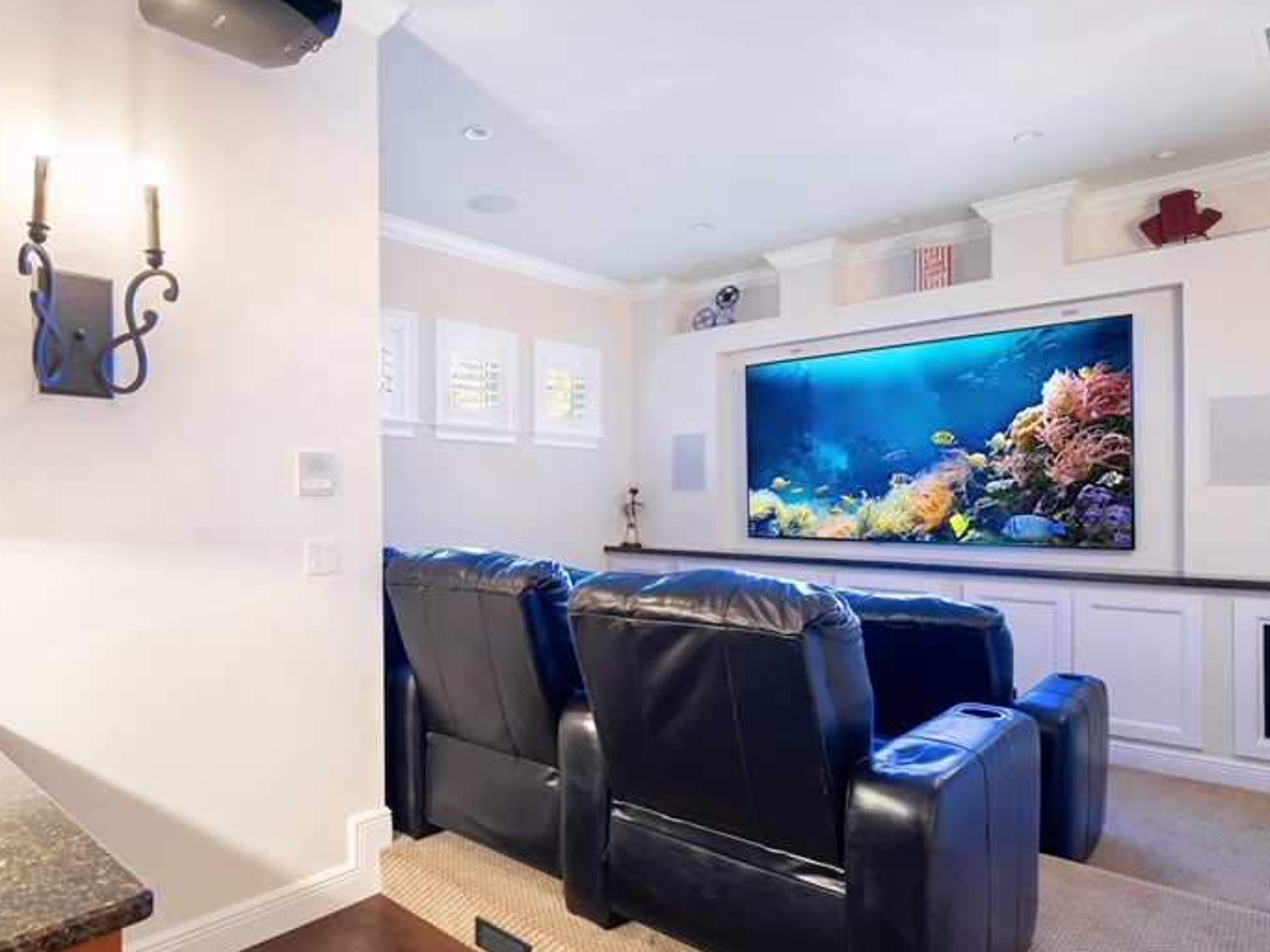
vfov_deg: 63.4
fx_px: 770
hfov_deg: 77.6
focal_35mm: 21
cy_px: 511
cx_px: 478
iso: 200
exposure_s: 1
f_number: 7.1
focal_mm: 7
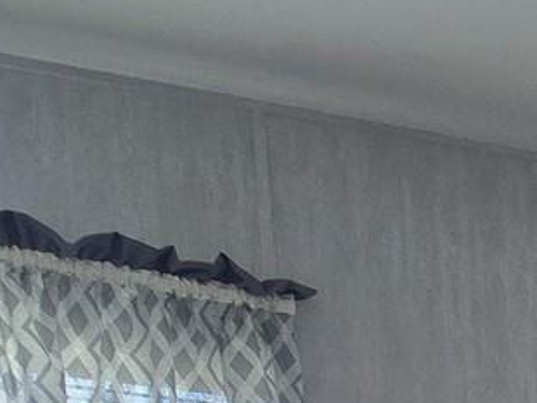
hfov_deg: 18.3
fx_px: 1040
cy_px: 744
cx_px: 1091
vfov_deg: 17.4
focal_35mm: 67
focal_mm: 2.2
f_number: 2.2
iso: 100
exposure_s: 1/60
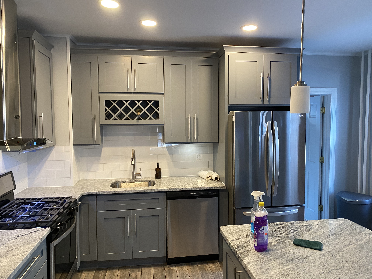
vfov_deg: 53.1
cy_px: 140
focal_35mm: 26
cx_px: 186
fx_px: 279
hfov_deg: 67.3
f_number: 1.8
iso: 200
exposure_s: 1/60
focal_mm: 4.25
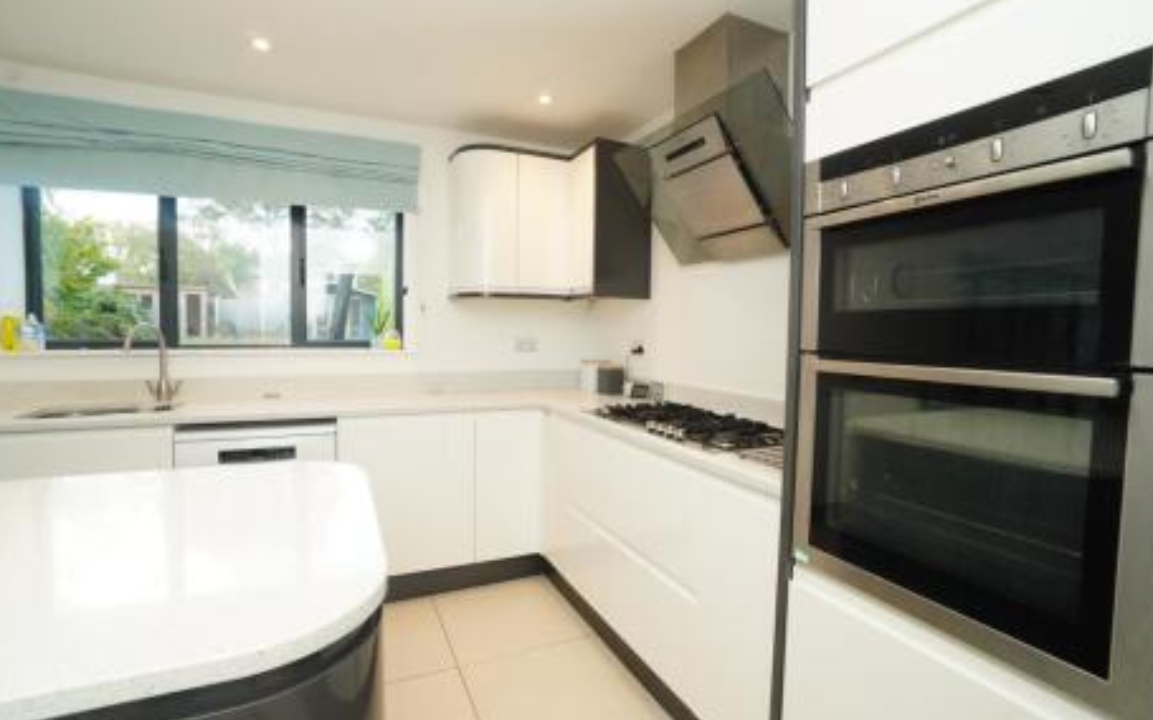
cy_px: 356
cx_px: 575
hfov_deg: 97.8
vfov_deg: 71.2
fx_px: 503
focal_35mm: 16
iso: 800
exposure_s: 1/60
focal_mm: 10
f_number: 7.1
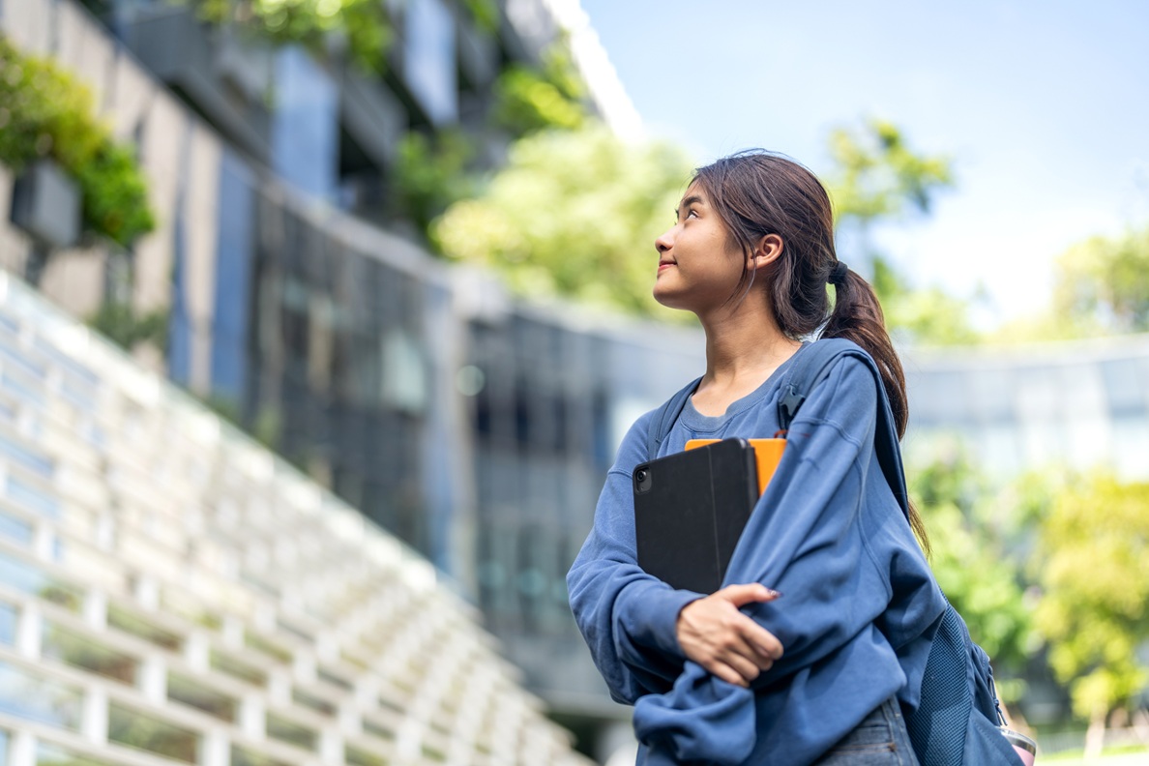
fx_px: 1596
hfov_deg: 39.6
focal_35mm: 50
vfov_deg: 27.0
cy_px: 383
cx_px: 574
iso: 100
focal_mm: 50
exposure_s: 1/1250
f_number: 1.2
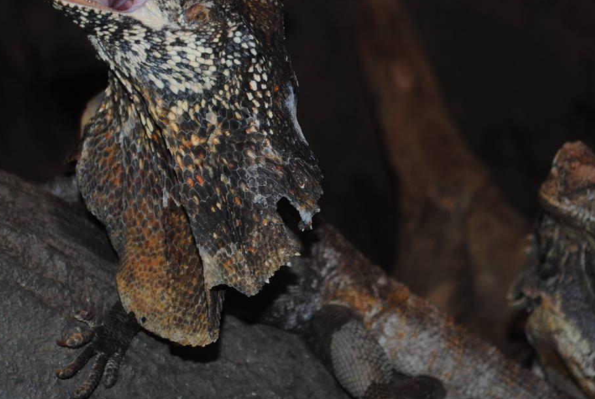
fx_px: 2267
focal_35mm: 137
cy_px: 149
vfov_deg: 10.0
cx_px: 294
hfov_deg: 15.0
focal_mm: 52
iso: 200
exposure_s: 1/60
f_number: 5.6
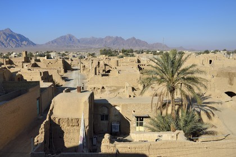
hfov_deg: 58.7
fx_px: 210
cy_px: 78
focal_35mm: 32
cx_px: 118
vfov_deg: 41.1
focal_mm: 32
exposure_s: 1/200
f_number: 14
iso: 200
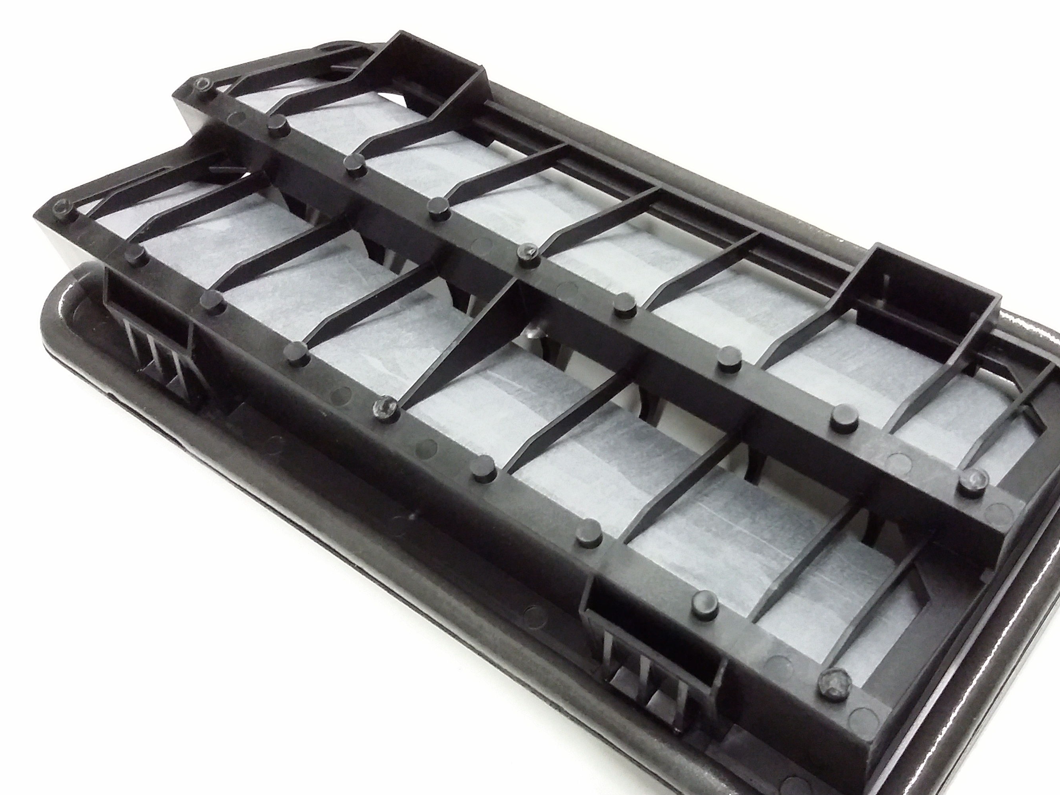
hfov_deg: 47.8
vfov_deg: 36.8
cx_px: 574
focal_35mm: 39
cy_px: 454
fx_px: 1194
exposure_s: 1/15
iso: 500
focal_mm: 3.4
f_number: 2.4
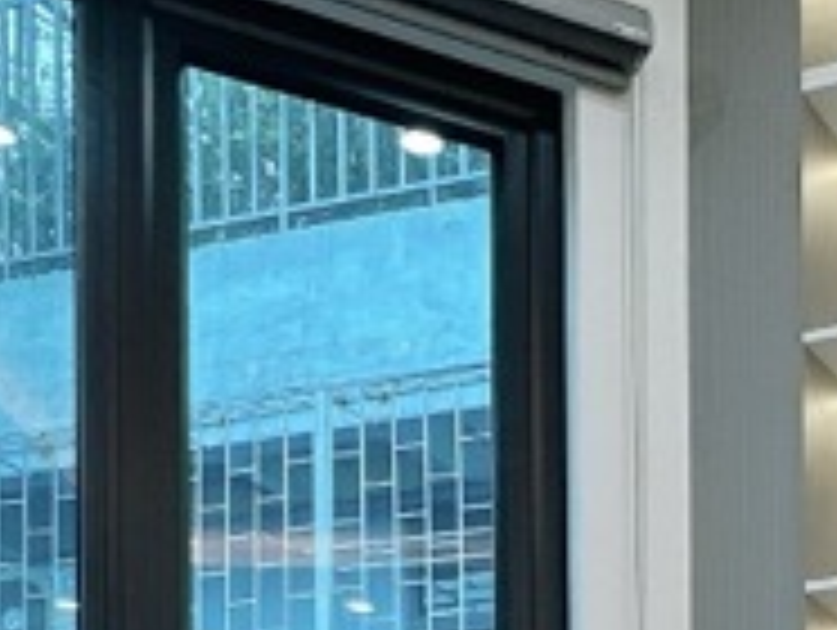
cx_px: 837
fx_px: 1864
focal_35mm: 77
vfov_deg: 16.2
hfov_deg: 24.2
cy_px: 1134
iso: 125
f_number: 2.2
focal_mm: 2.22
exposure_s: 1/100
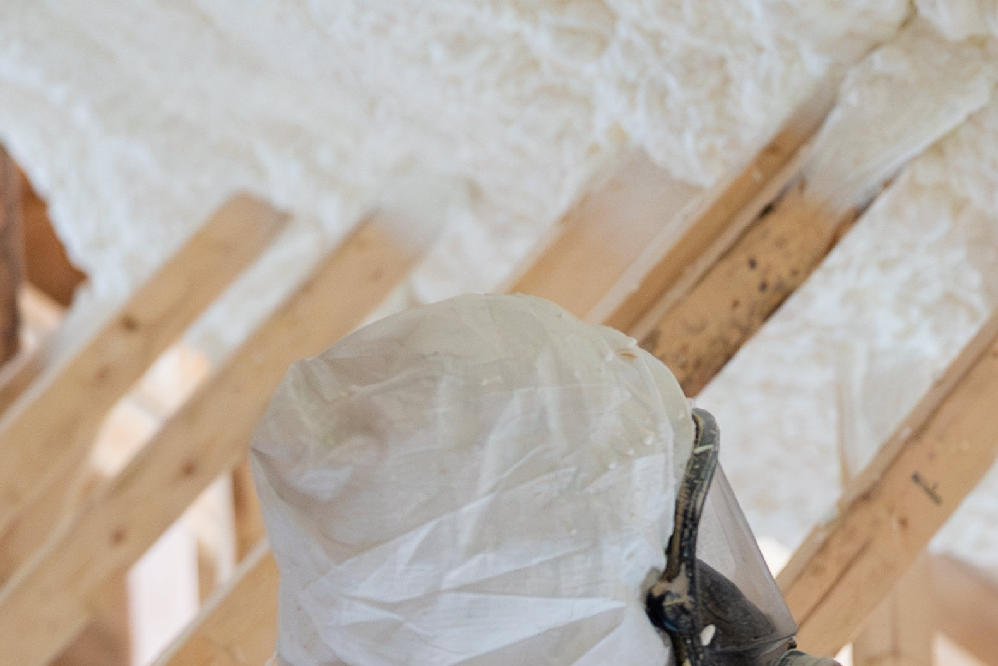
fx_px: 5156
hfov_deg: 10.7
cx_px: 1443
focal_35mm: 186
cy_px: 523
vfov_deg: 7.4
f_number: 2
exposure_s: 1/500
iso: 3200
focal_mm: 50
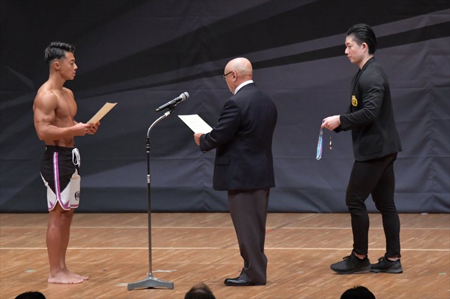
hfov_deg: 7.6
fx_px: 3373
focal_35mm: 270
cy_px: 150
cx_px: 225
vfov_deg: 5.1
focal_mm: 180
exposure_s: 1/400
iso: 6400
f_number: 5.6
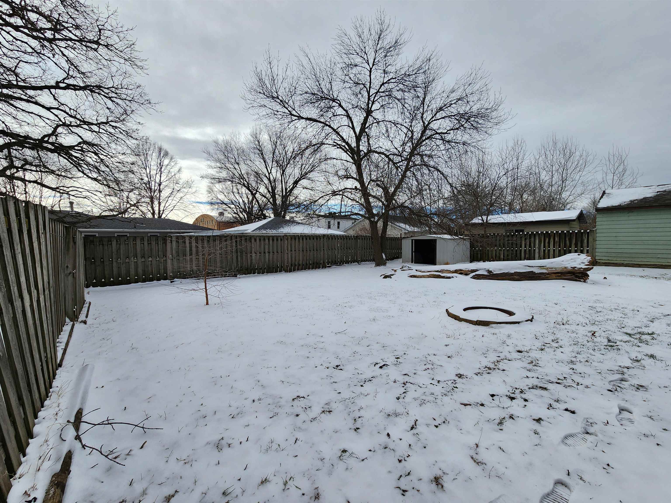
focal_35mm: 13
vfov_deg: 89.9
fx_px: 252
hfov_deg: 106.2
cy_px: 252
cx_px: 336
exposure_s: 1/1854
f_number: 2.2
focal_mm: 2.2
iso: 50
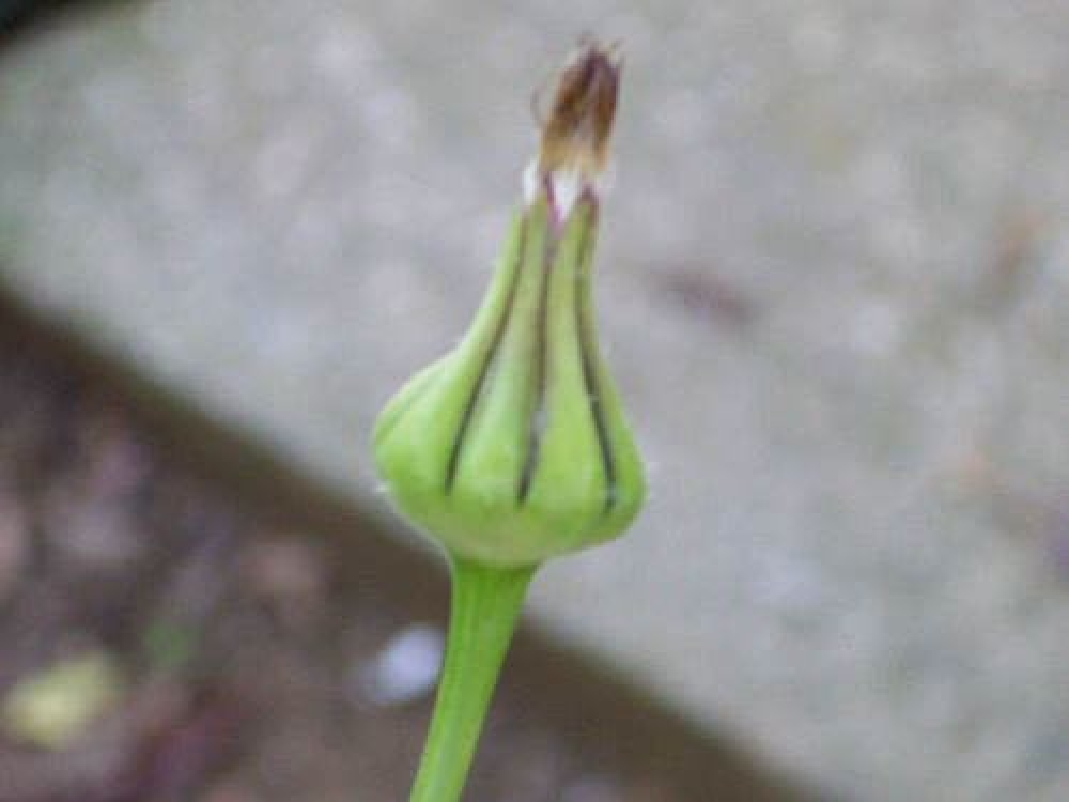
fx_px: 3521
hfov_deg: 17.3
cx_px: 534
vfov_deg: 13.0
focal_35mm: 114
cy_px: 401
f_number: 4.8
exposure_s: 1/45
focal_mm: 24
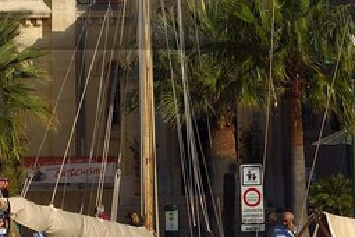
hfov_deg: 6.8
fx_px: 2968
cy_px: -176
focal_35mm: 301
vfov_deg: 4.5
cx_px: 53
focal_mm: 48
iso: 200
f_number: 11
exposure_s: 1/500
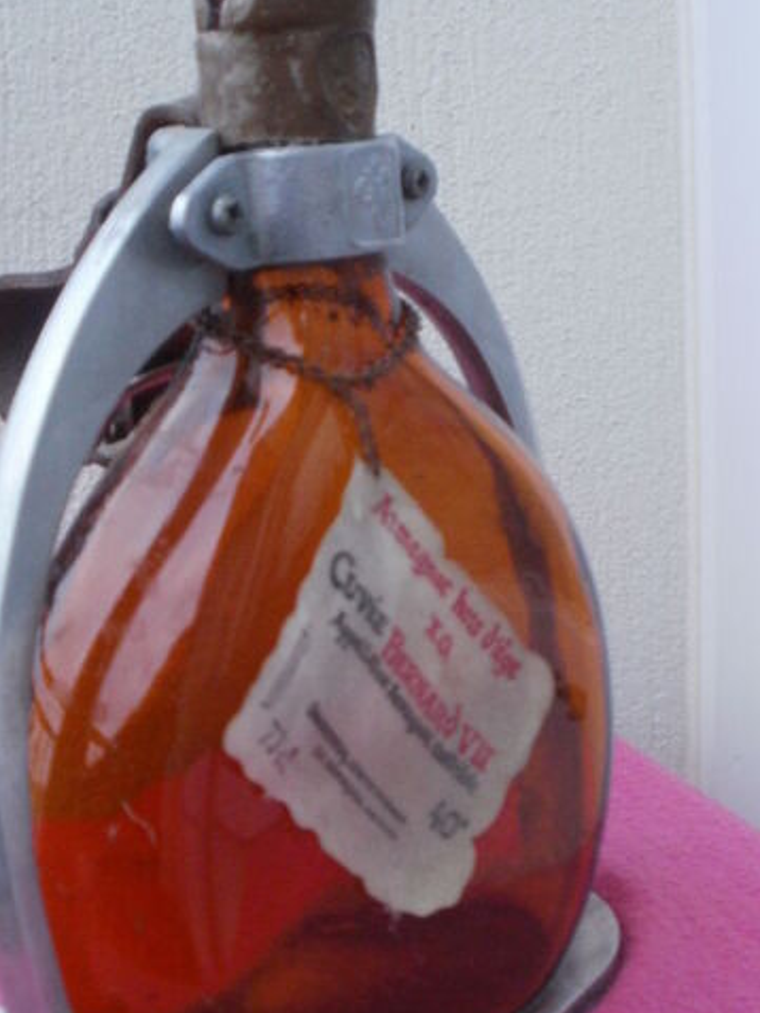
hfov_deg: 24.8
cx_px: 338
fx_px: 1726
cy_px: 527
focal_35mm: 59
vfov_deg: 32.7
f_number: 4
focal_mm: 7.7
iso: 400
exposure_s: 1/40
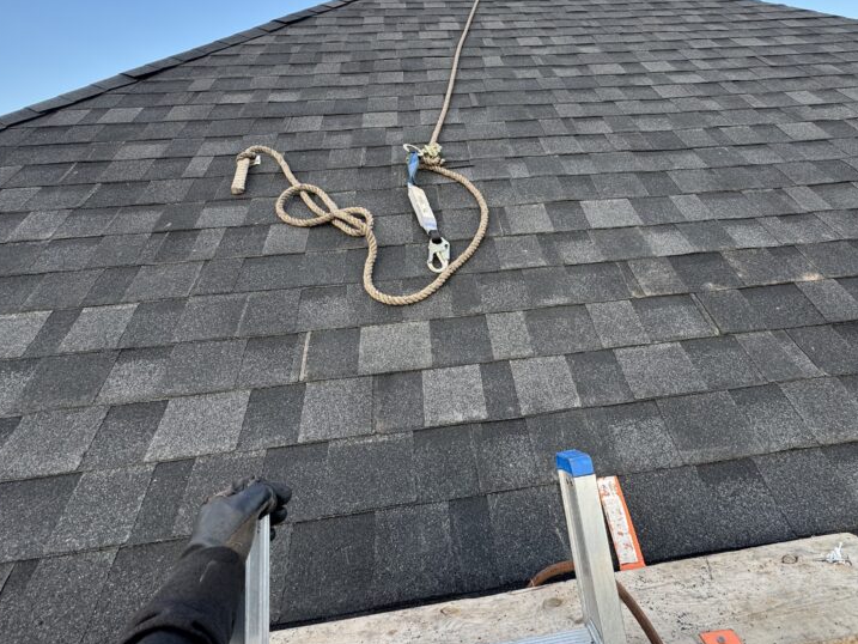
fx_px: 496
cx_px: 480
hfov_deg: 81.4
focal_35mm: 20
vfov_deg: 64.7
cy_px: 227
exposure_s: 1/99
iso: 50
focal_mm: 2.22
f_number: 2.2
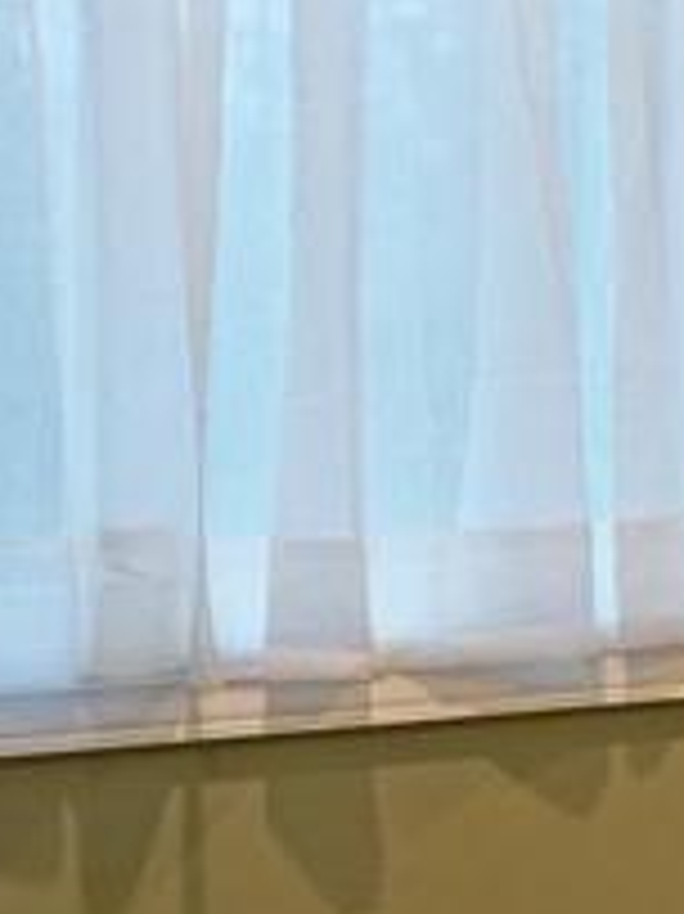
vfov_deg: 18.0
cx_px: 2192
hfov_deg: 9.6
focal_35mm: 109
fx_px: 2875
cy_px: 248
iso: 1600
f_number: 4
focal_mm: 16
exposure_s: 1/160
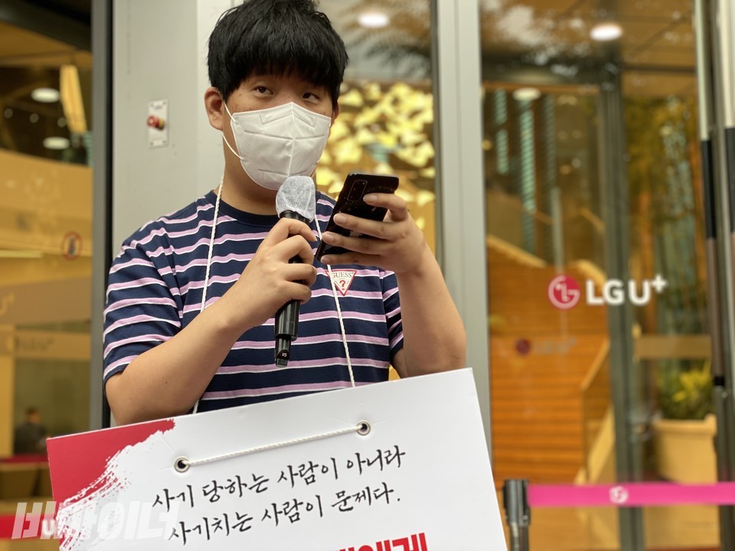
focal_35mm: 52
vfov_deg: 28.0
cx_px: 368
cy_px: 276
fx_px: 1104
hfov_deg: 36.8
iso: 80
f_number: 2
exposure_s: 1/120
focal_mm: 6
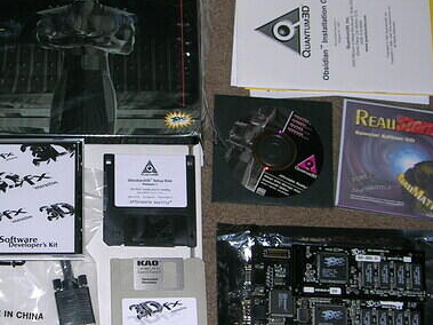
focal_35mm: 103
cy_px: 181
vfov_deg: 14.4
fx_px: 1288
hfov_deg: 19.0
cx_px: 110
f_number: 3.5
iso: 50
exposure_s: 1/60.1
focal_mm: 9.3
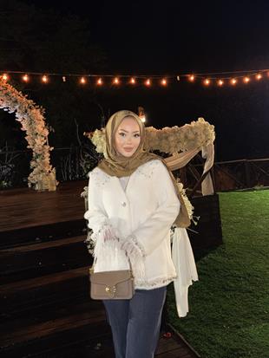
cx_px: 134
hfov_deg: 56.8
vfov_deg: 71.6
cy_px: 179
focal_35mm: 24
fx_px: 249
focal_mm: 6.76
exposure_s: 1/6
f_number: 1.78
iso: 100
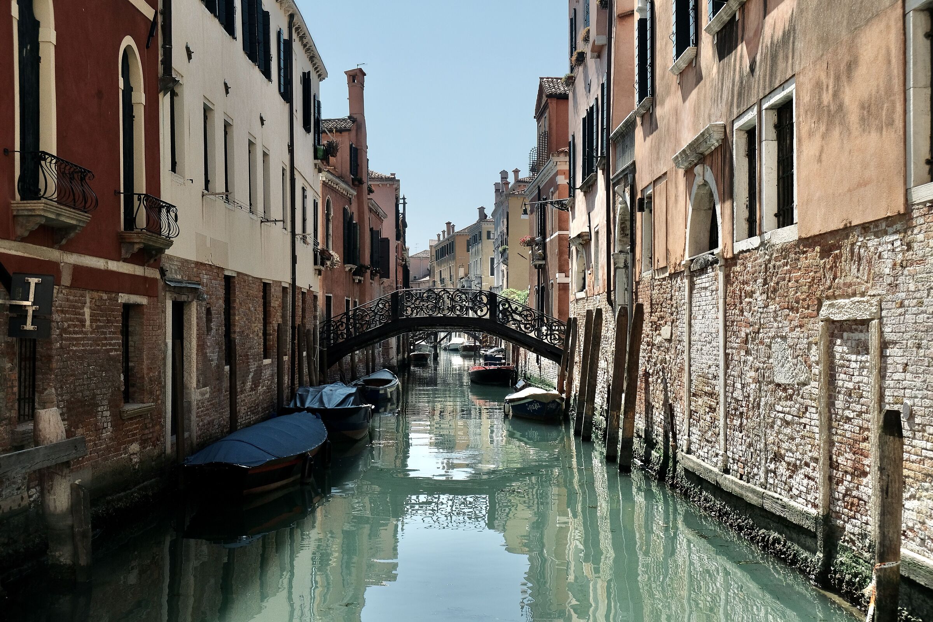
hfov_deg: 43.6
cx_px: 466
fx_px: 1166
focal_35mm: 45
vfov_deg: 29.9
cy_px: 311
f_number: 5.6
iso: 800
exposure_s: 1/1400
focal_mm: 30.2
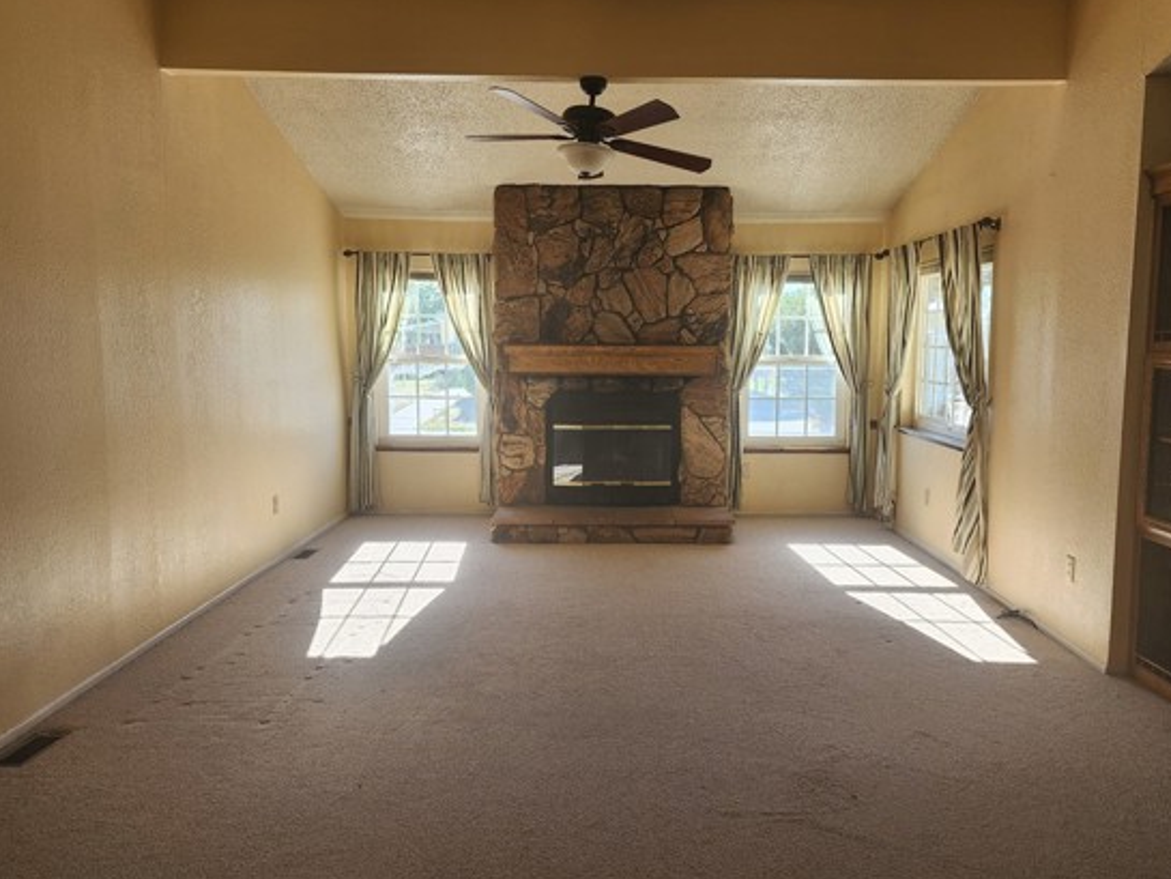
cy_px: 434
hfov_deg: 65.2
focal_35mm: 27
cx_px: 636
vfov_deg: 51.4
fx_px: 914
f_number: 1.8
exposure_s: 1/180
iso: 40
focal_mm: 6.4
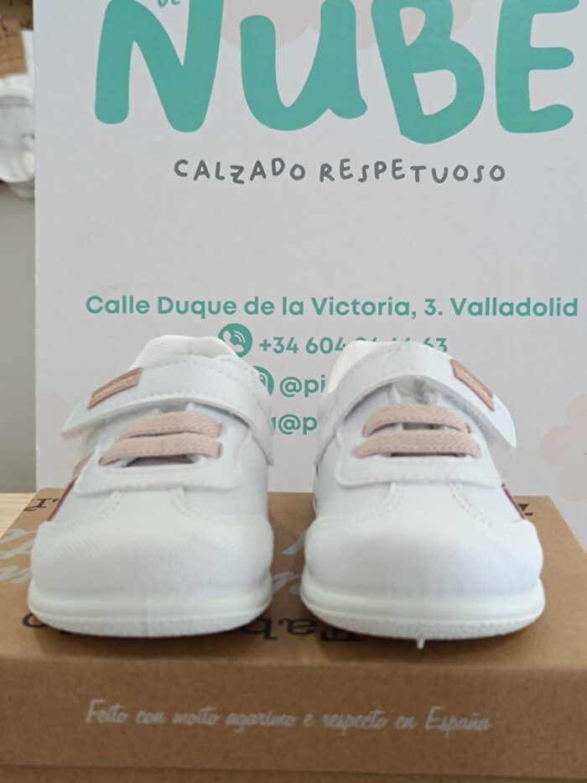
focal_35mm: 24
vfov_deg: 71.6
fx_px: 543
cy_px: 392
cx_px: 294
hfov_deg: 56.8
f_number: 1.88
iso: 430
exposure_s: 1/101
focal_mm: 5.59
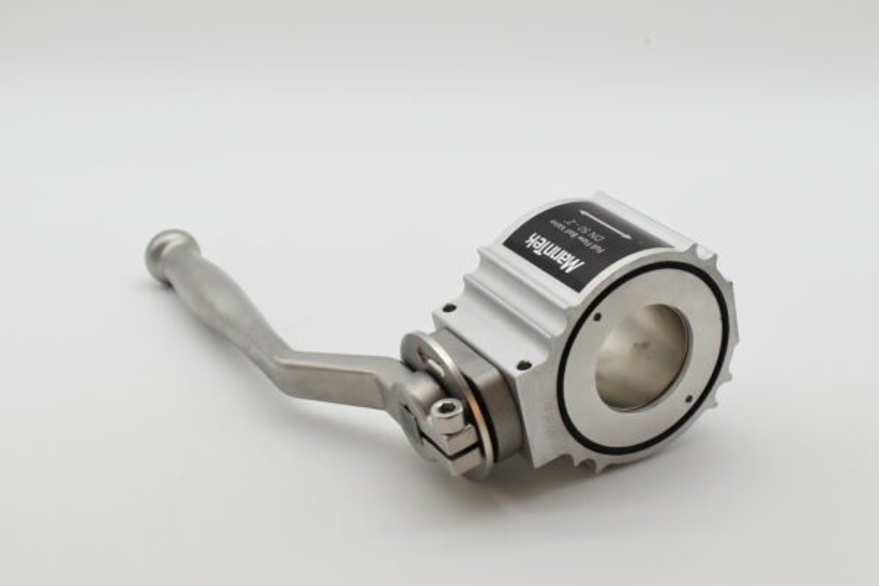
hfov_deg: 35.1
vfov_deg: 23.8
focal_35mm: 57
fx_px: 1392
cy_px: 293
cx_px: 440
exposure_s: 1/1600
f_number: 8
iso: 1600
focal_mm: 38
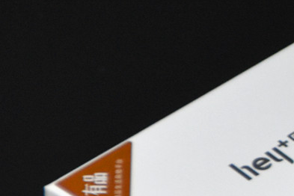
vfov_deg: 1.6
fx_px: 6933
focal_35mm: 849
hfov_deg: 2.4
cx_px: 700
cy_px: 77
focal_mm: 116
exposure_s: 1/60
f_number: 5.6
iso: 2000
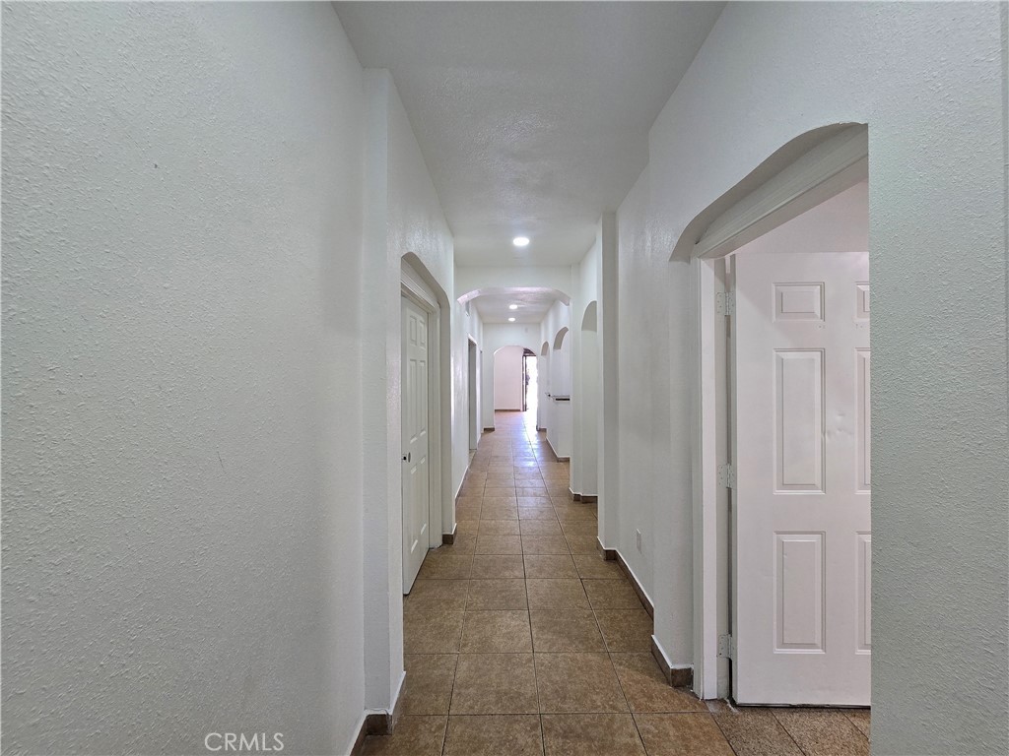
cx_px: 504
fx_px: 379
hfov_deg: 106.2
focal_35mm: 13
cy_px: 378
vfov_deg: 89.9
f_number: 2.2
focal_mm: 2.2
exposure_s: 1/60
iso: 125
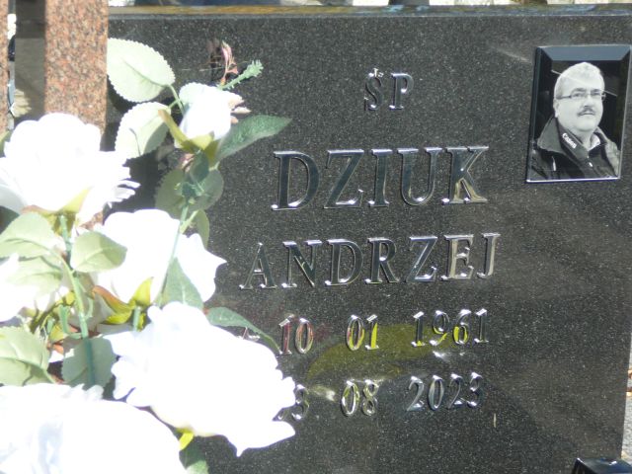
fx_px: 2045
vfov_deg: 13.2
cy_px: 237
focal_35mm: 112
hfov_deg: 17.6
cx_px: 316
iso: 80
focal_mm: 16.6
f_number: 3.9
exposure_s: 1/320
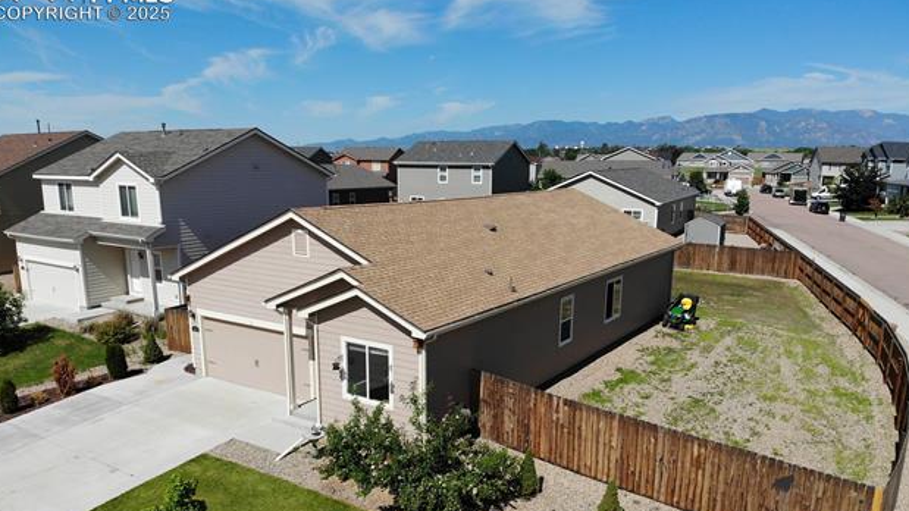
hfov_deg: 69.9
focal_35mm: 27
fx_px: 651
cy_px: 321
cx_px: 460
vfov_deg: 42.5
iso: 101
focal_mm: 4.5
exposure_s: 1/1596
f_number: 2.8
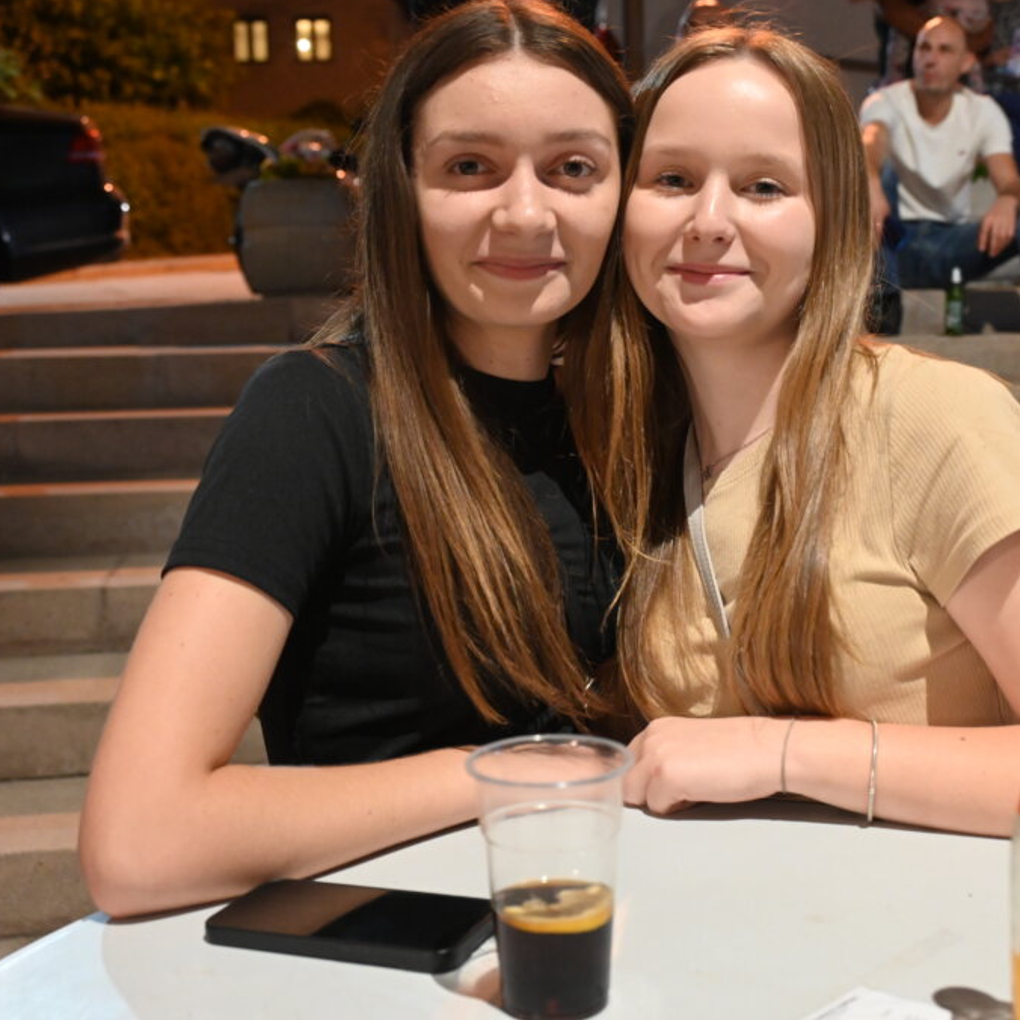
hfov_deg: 37.4
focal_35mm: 45
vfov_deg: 37.6
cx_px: 611
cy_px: 508
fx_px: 1500
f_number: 5
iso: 6400
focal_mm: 35
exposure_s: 1/40
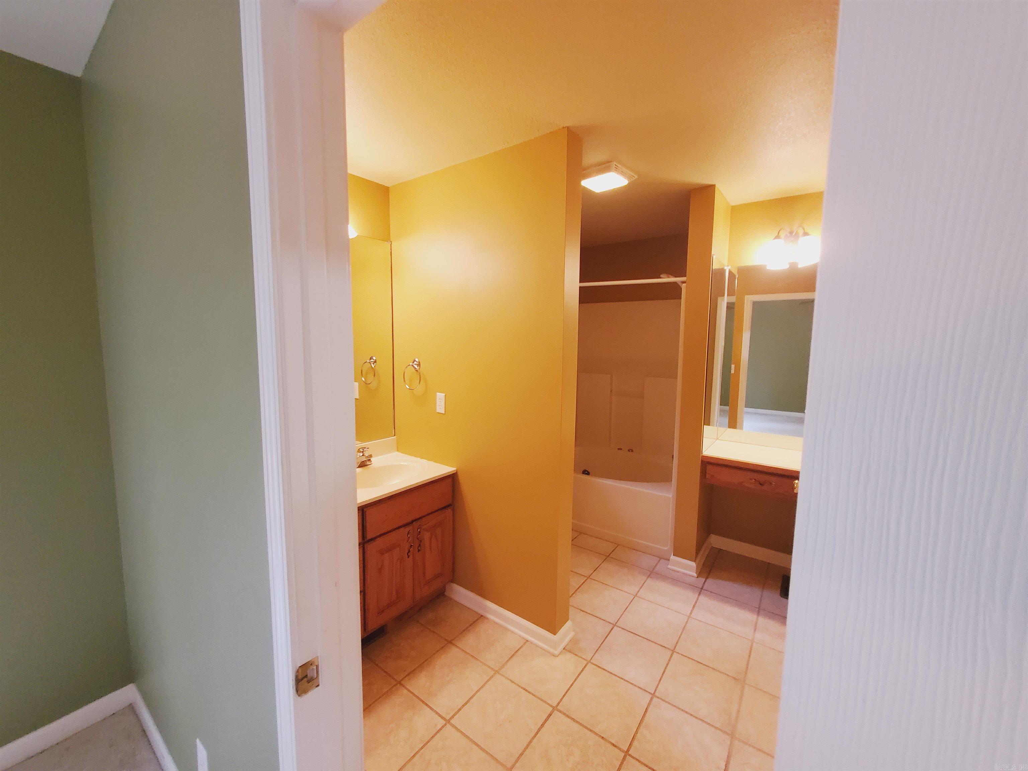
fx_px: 386
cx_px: 514
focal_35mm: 13
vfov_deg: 89.9
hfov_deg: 106.2
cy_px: 386
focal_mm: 1.8
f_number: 2.2
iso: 400
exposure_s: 1/60
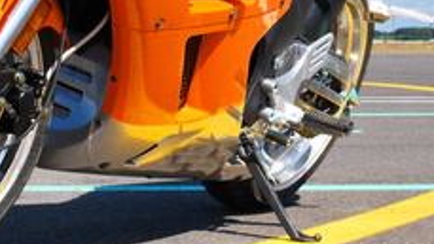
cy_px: -80
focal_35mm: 146
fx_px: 1681
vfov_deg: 8.2
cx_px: 290
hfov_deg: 14.7
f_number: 9
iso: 200
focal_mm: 30
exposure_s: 1/100
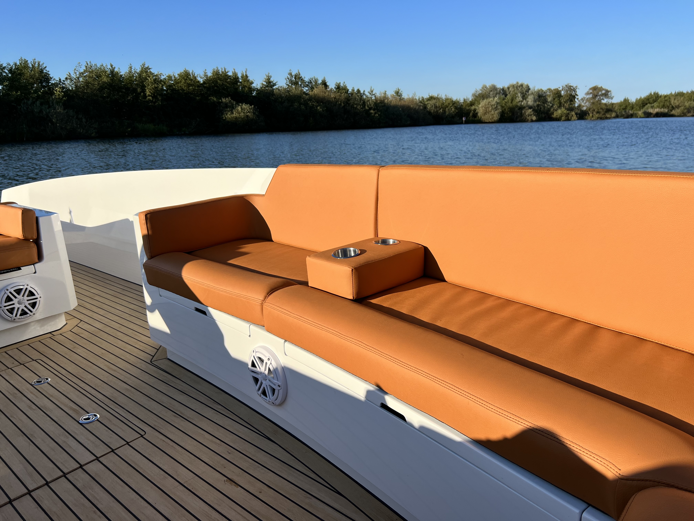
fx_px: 521
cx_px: 347
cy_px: 260
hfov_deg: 67.3
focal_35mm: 26
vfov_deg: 53.1
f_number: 1.5
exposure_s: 1/3704
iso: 50
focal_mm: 5.7
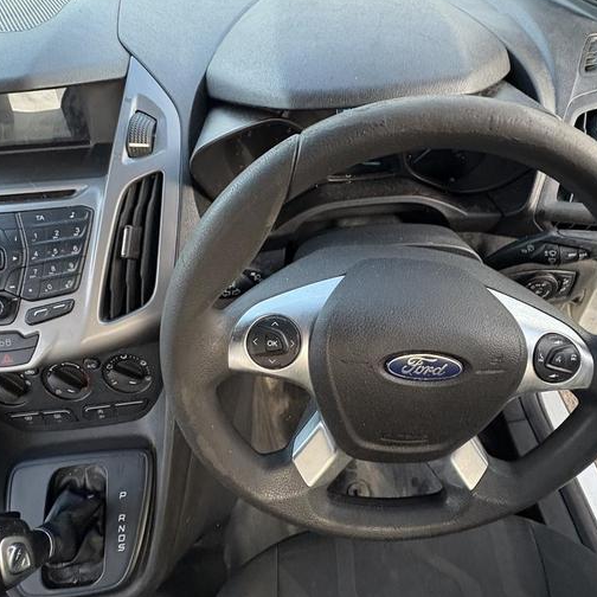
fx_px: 429
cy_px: 259
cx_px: 327
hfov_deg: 69.5
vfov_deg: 69.3
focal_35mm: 22
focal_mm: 2.22
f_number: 2.2
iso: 320
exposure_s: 1/60
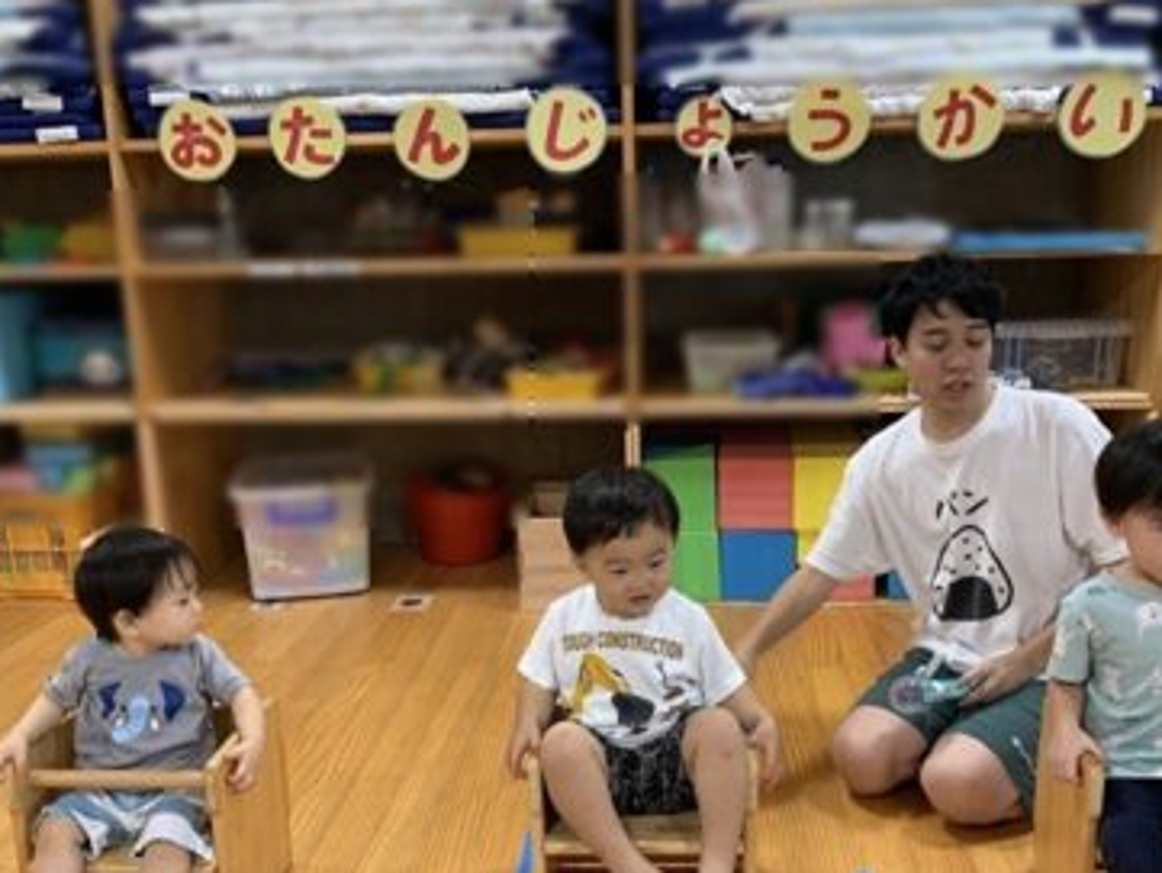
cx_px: 608
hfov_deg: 51.3
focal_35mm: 36
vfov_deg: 39.6
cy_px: 507
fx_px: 1209
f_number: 1.8
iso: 125
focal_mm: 4.25
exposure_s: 1/60
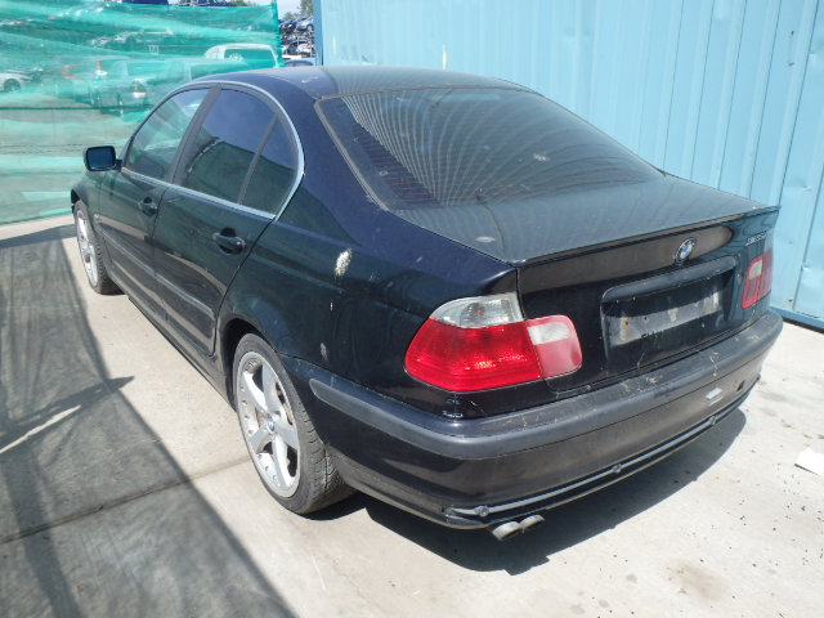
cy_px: 309
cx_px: 412
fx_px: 667
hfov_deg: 63.4
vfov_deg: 49.7
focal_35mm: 28
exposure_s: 1/500
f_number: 3.9
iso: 125
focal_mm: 5
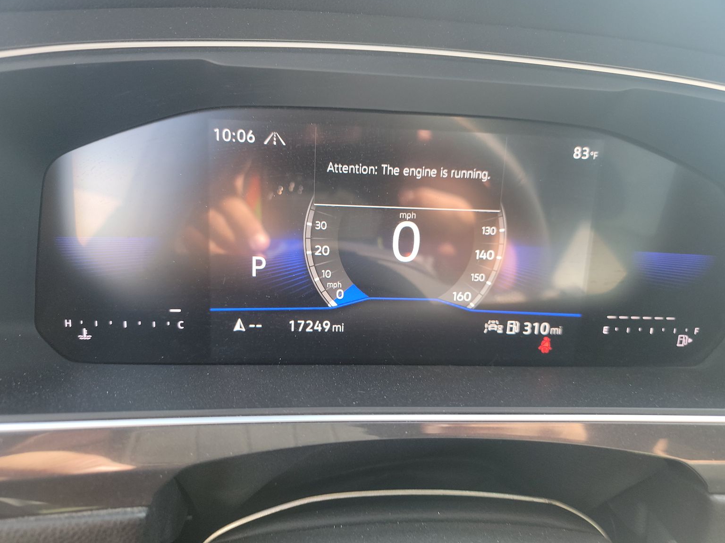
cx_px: 362
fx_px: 524
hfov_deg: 69.4
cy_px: 268
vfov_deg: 54.9
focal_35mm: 25
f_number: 1.8
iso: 169
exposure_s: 1/59
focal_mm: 6.7
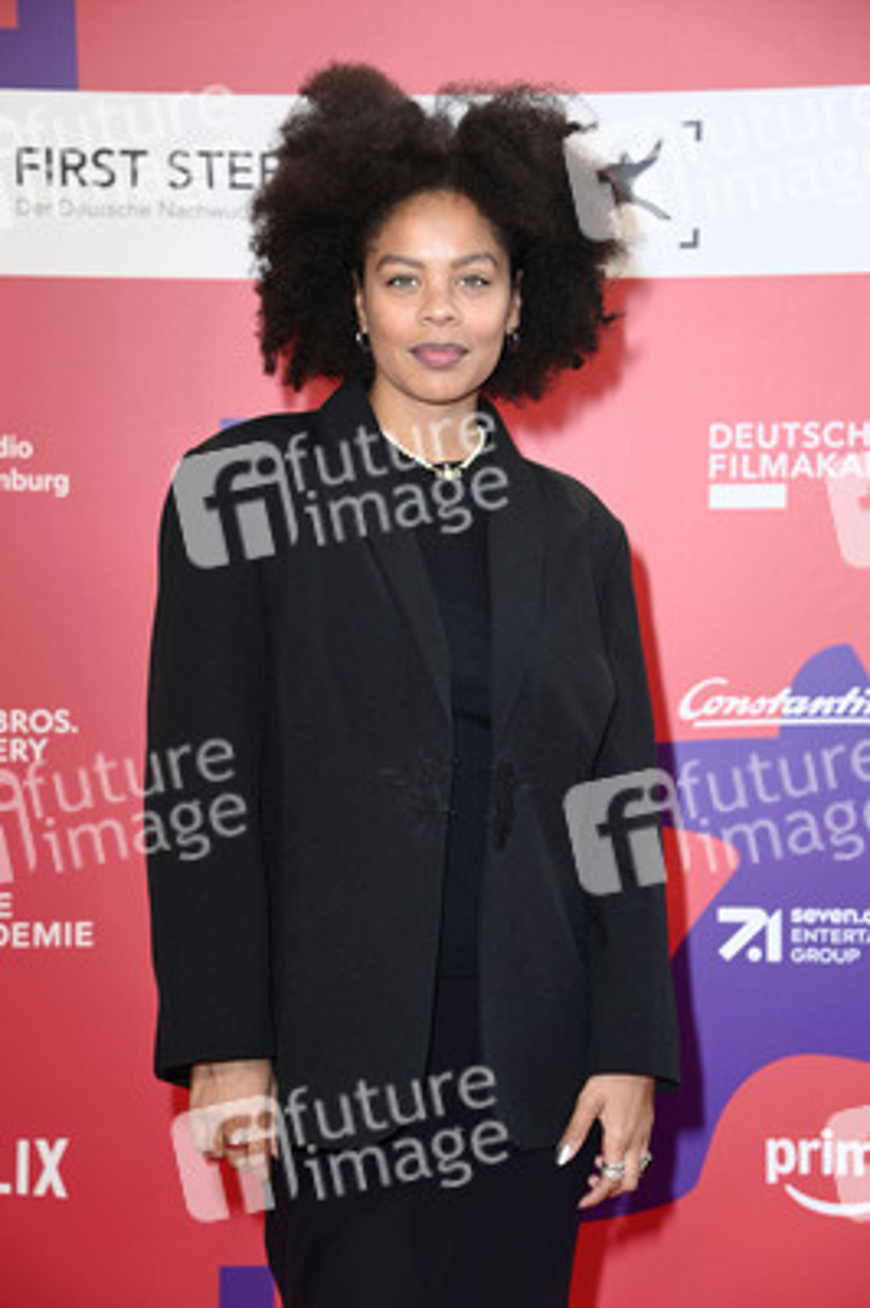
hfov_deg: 14.8
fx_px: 3341
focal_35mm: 92
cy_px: 654
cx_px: 435
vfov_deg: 22.2
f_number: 5.6
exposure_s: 1/250
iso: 640
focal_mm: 92
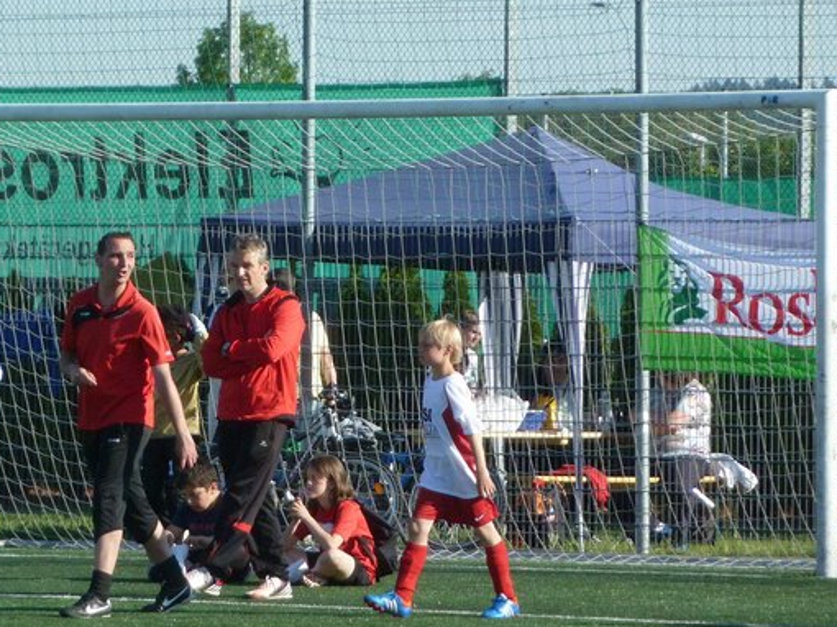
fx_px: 9957
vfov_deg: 3.6
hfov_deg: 4.8
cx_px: 318
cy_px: 367
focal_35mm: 412
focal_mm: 49.2
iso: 320
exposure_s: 1/1000
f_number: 4.9
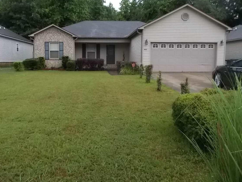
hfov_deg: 59.9
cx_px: 110
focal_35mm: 30
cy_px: 82
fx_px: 210
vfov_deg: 46.7
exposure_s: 1/250
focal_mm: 4.6
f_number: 3.2
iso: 320
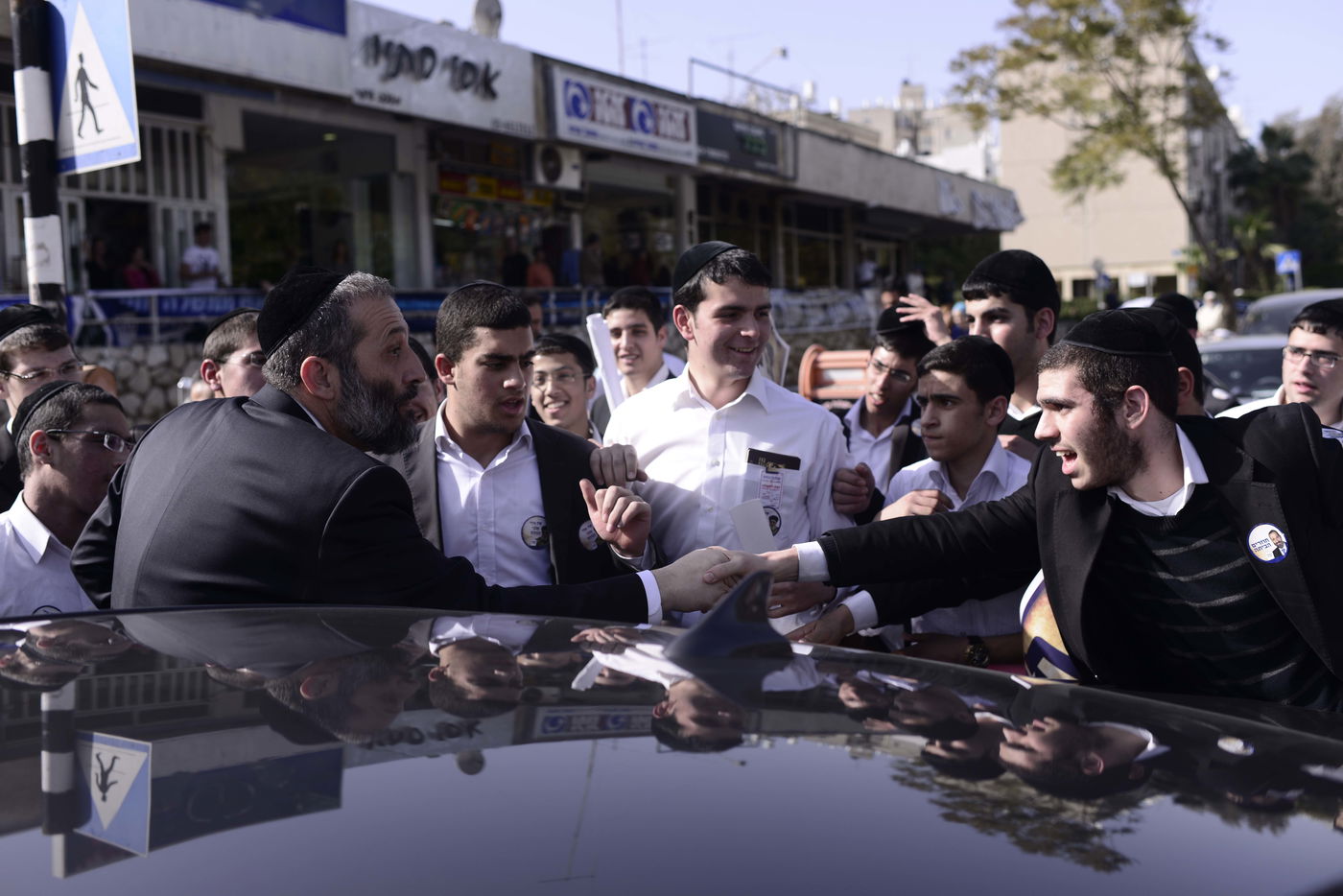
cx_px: 672
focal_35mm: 35
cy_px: 448
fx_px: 1306
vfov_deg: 37.9
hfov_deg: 54.4
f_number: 3.5
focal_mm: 35
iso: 100
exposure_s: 1/1000
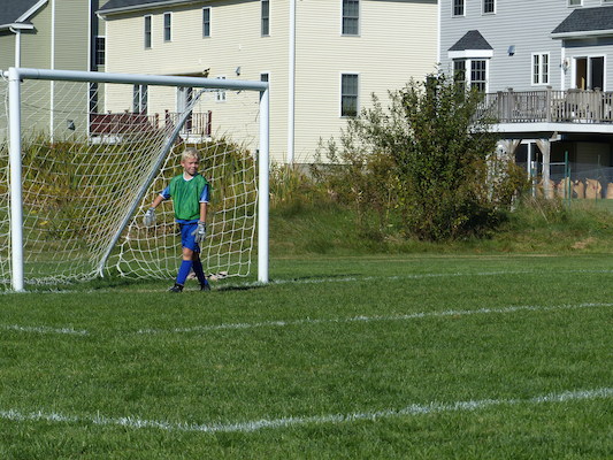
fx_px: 2834
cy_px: 230
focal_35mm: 160
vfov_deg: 9.3
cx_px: 306
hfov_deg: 12.3
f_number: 4
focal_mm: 28.7
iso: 100
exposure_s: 1/2000
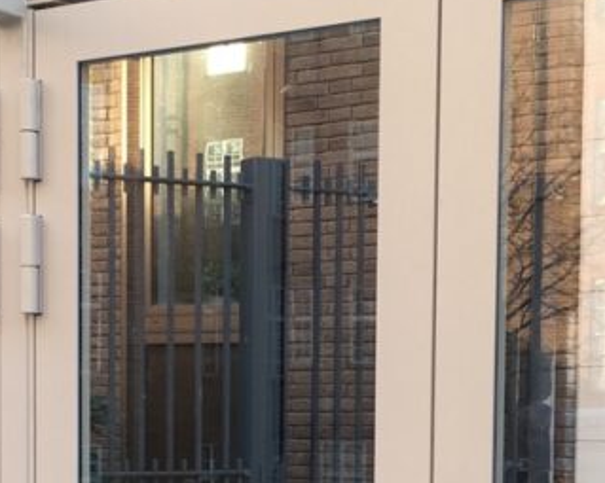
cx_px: 231
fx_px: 1629
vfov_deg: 16.4
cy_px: 517
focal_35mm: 91
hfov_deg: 21.0
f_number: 2.2
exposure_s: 1/100
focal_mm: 4.15
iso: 25
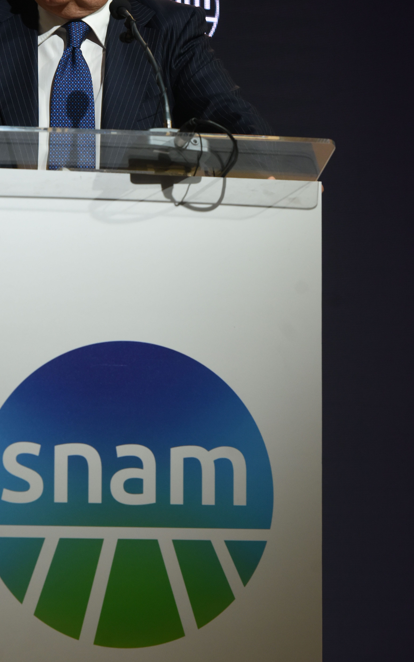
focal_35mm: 189
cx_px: 93
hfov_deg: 6.9
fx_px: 3412
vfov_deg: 11.1
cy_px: 227
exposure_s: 1/250
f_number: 5.6
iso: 1600
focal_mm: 125
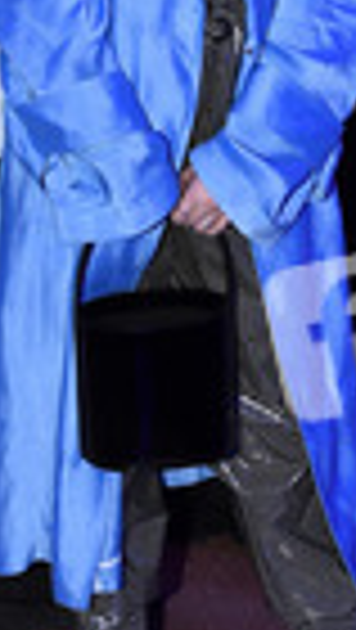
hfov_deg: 16.7
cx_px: 86
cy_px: 90
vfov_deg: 28.4
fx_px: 1205
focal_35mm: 72
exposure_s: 1/50
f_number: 5
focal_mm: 24
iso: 1000
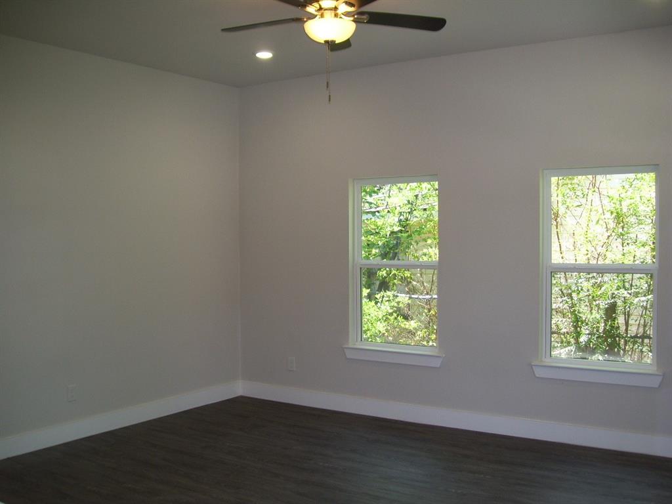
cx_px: 336
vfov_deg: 39.7
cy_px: 252
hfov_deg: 51.4
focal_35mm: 36
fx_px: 699
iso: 80
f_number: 2.7
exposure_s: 1/60
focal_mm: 6
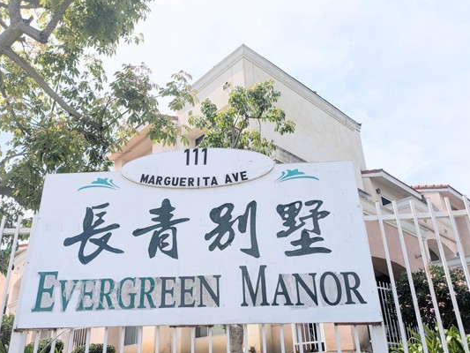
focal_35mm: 30
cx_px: 213
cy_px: 195
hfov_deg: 59.8
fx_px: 407
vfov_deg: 46.7
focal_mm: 5.43
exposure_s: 1/2959
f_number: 1.89
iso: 48
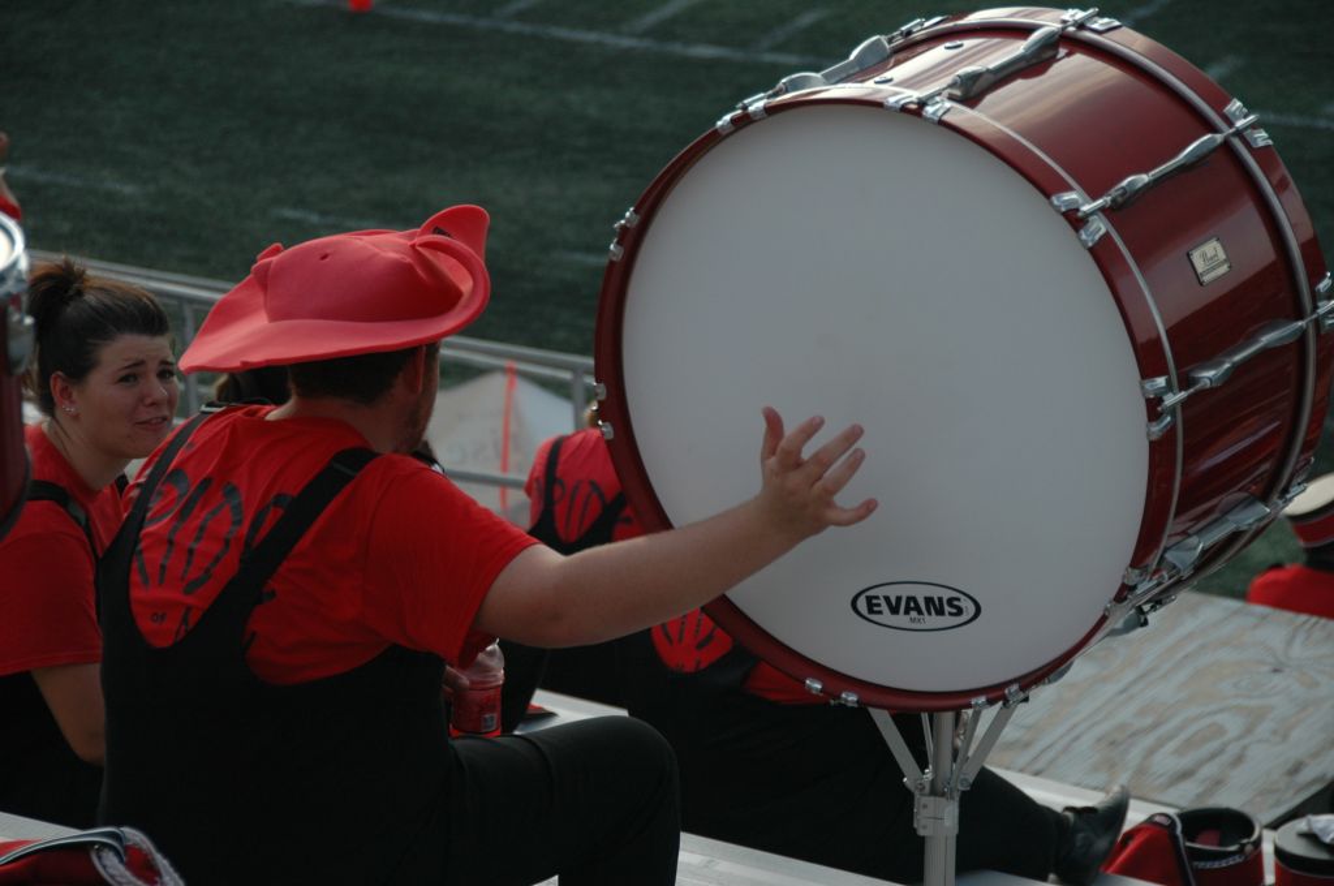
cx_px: 667
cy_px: 443
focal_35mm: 158
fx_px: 5829
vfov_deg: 8.7
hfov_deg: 13.1
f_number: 5.6
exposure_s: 1/500
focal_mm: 105
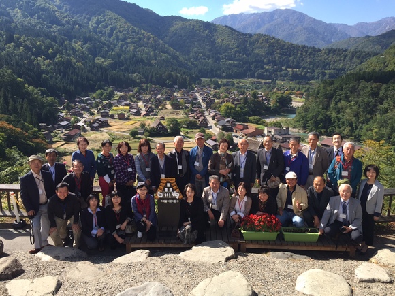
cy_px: 148
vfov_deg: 48.2
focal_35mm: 29
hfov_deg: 61.7
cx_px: 198
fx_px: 331
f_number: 2.2
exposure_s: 1/842
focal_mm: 4.15
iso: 32
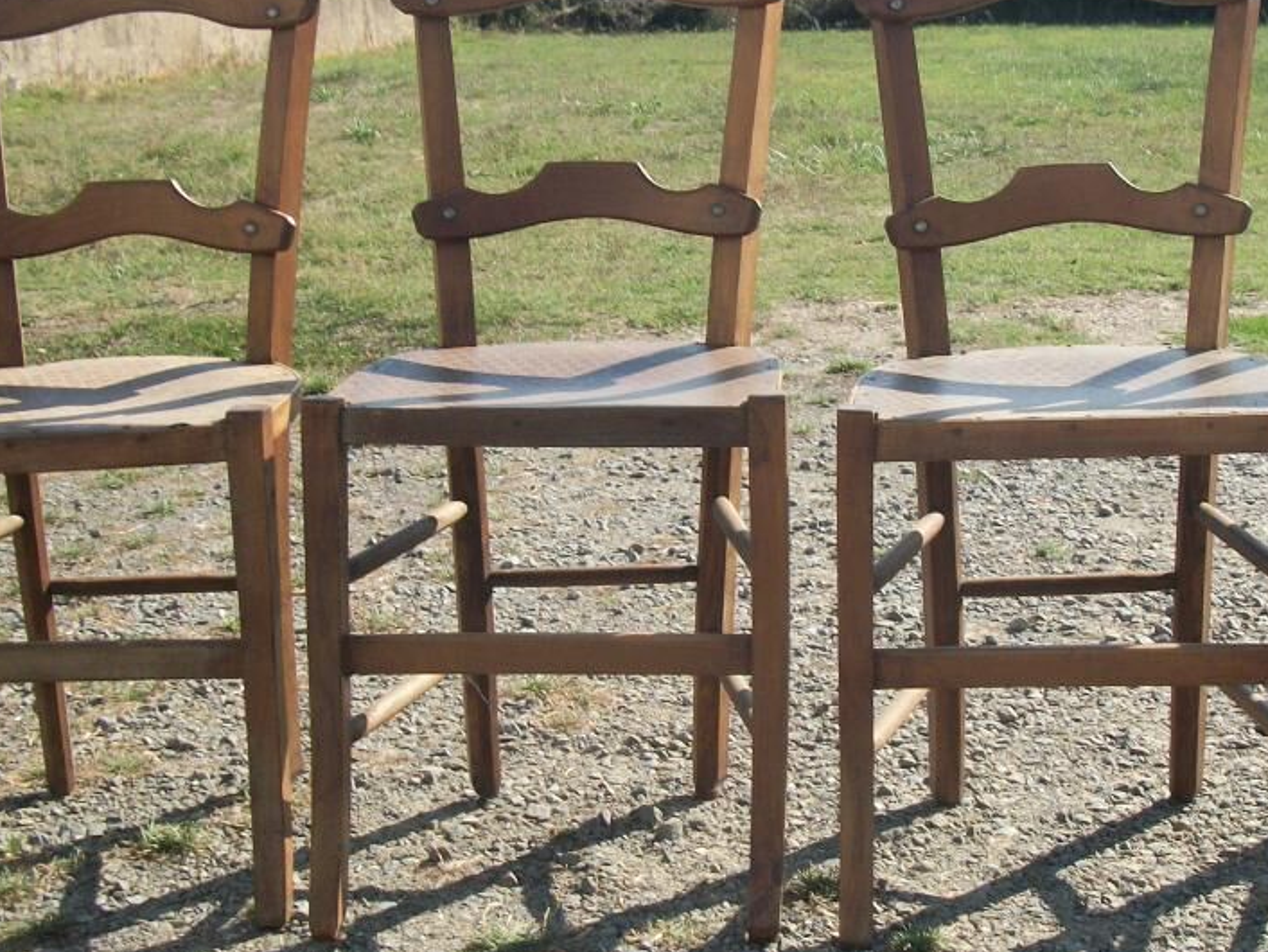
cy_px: 519
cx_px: 797
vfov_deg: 25.2
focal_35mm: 58
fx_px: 2125
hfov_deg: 33.1
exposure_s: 1/125
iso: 80
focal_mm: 5.7
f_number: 8.8
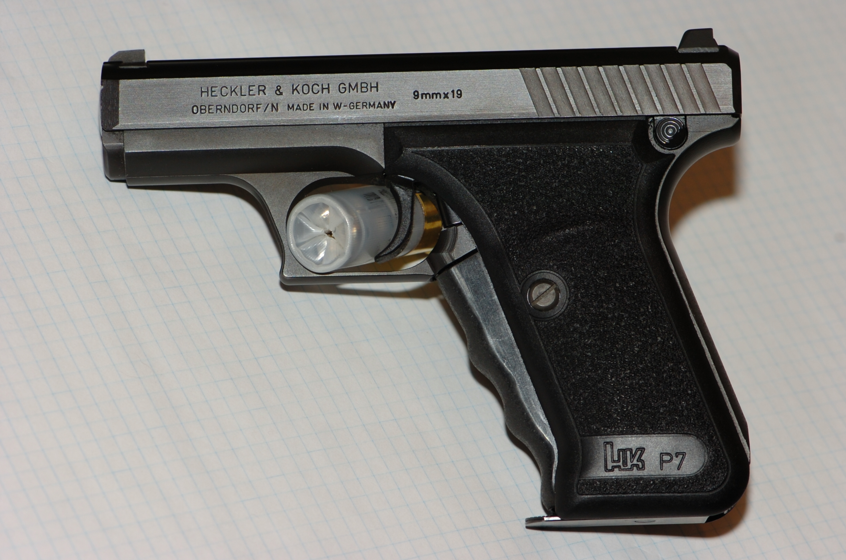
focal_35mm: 158
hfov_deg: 13.1
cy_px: 280
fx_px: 3694
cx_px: 423
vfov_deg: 8.7
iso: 200
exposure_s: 1/60
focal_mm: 105
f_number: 8
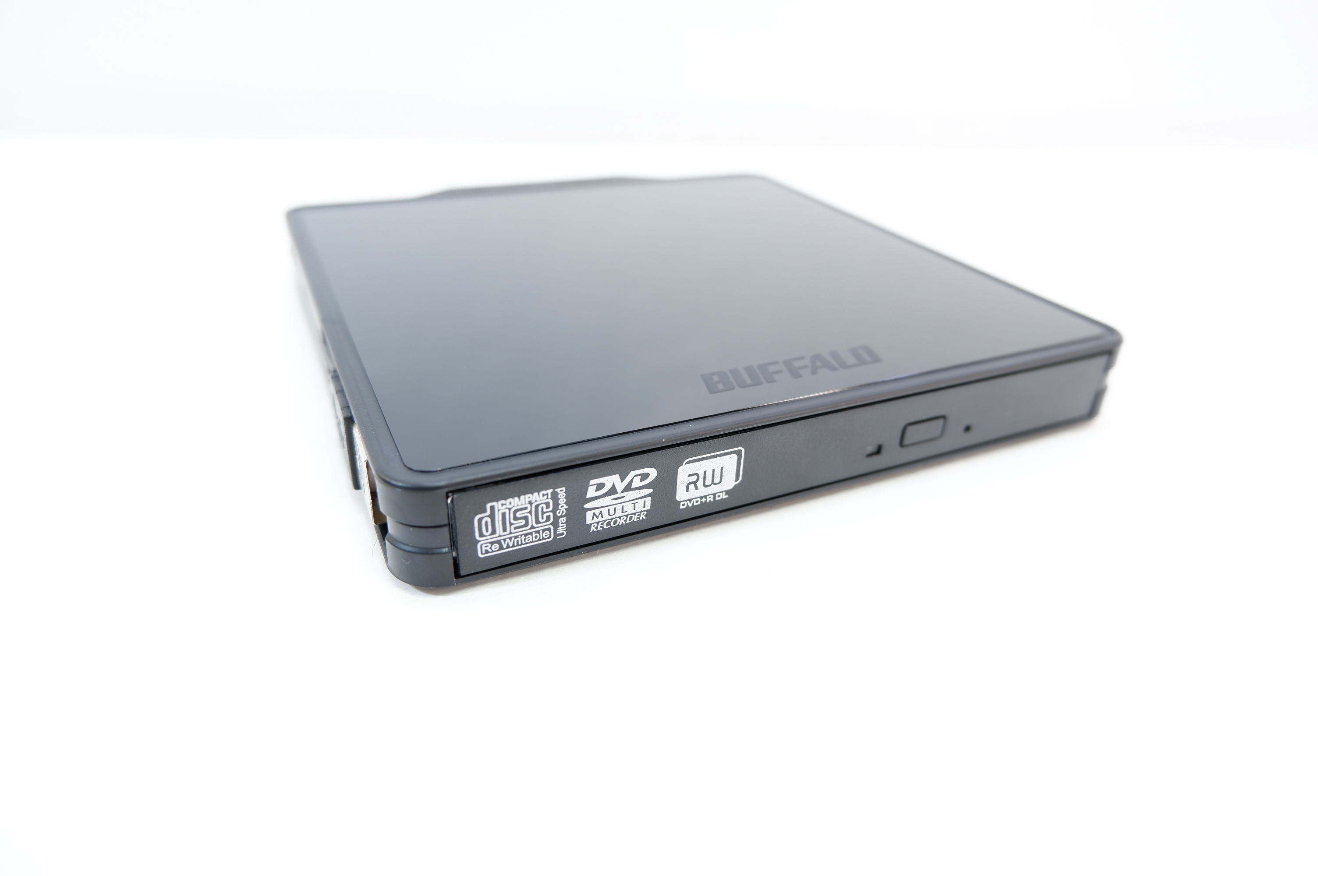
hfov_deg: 76.1
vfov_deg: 55.0
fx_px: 841
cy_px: 438
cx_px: 659
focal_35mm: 23
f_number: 3.5
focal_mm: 15
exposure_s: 1/34
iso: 200
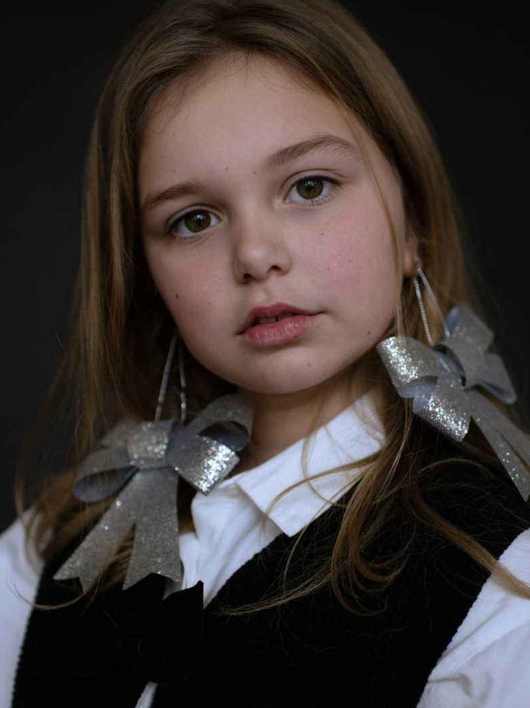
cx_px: 266
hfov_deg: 25.4
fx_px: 1176
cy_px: 346
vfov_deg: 33.5
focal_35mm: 58
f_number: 2
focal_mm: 35
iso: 400
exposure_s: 1/500
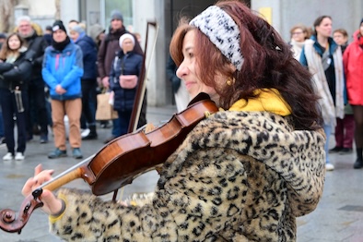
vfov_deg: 16.2
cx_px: 182
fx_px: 846
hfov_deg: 24.2
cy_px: 121
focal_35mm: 84
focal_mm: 56
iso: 400
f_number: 7.1
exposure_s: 1/30
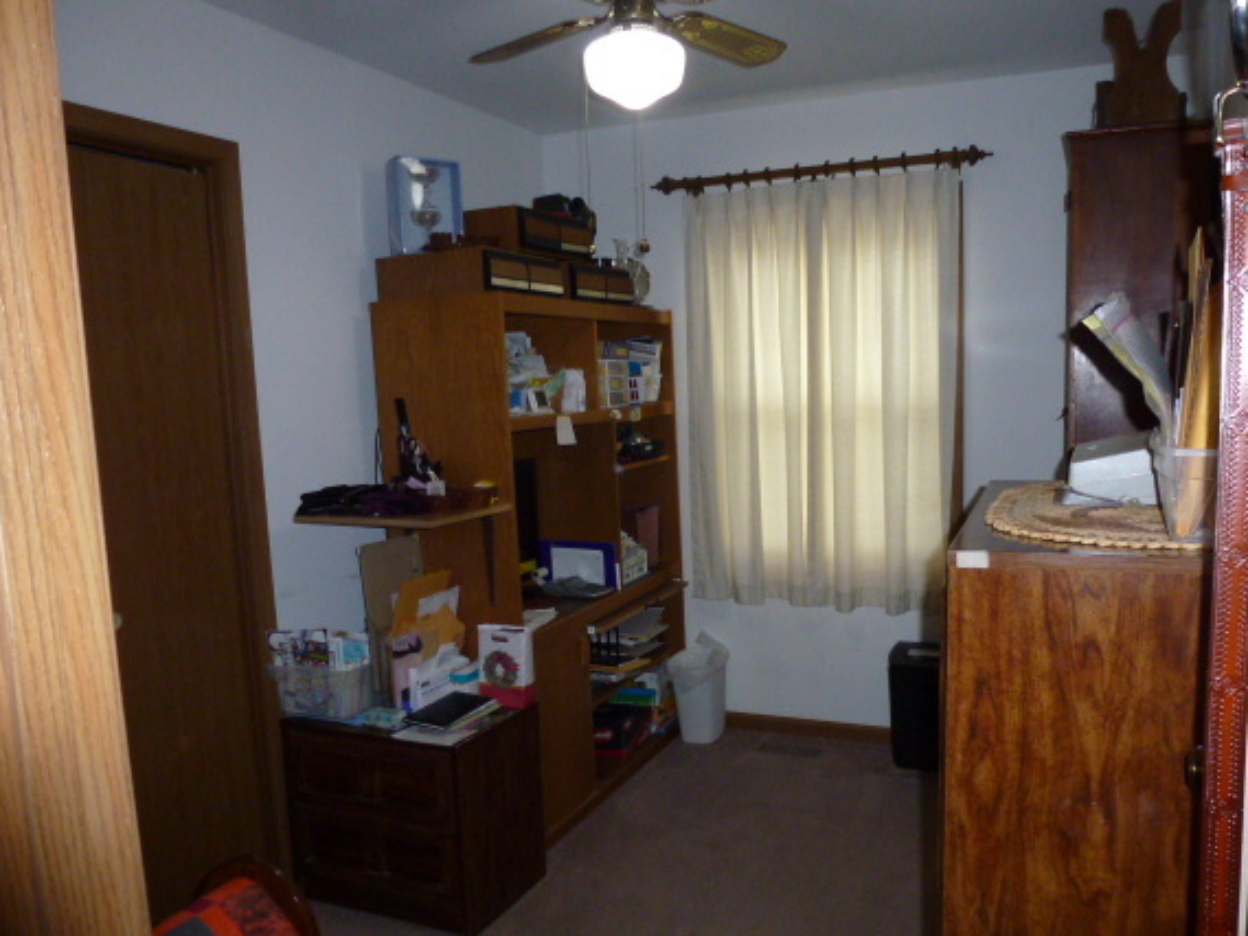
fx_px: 974
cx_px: 678
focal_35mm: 27
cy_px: 511
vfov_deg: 51.3
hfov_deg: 65.2
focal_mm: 4.3
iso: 320
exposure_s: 1/60
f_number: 3.3
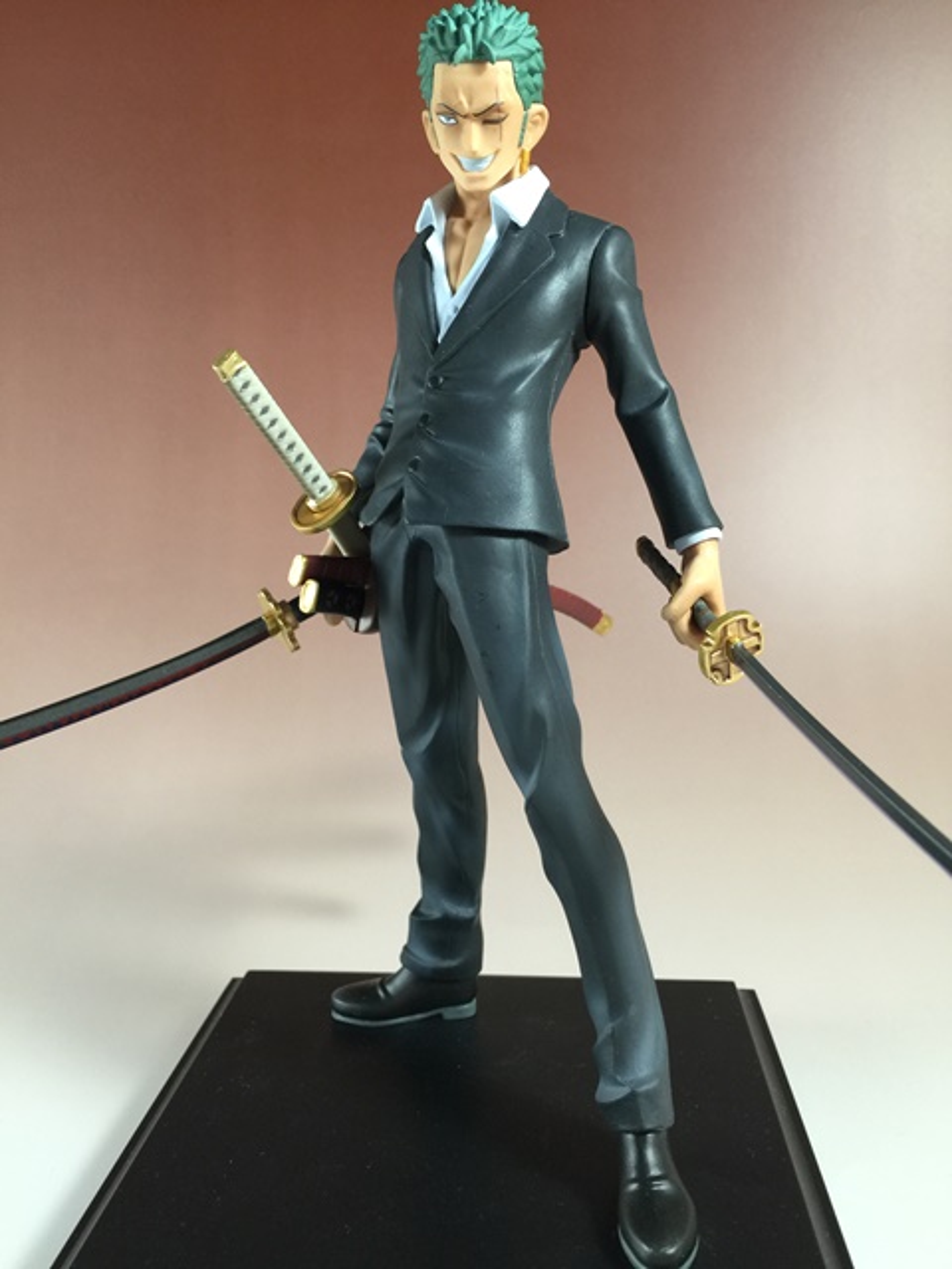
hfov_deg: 48.2
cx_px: 476
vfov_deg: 61.7
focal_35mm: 29
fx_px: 1063
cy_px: 634
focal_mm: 4.15
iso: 64
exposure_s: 1/33
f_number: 2.2
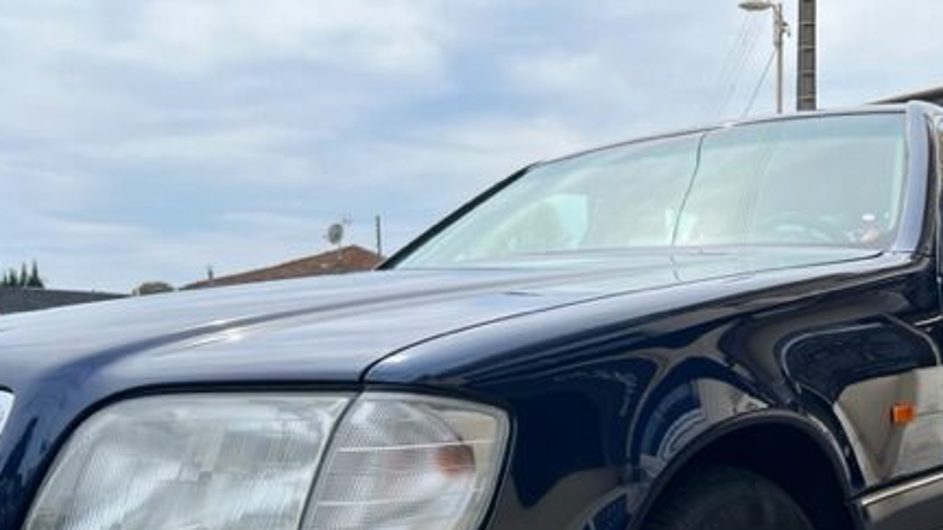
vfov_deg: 27.5
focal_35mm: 42
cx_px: 616
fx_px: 1050
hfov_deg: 47.7
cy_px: 454
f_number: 1.5
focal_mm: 5.7
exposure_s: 1/4274
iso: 50
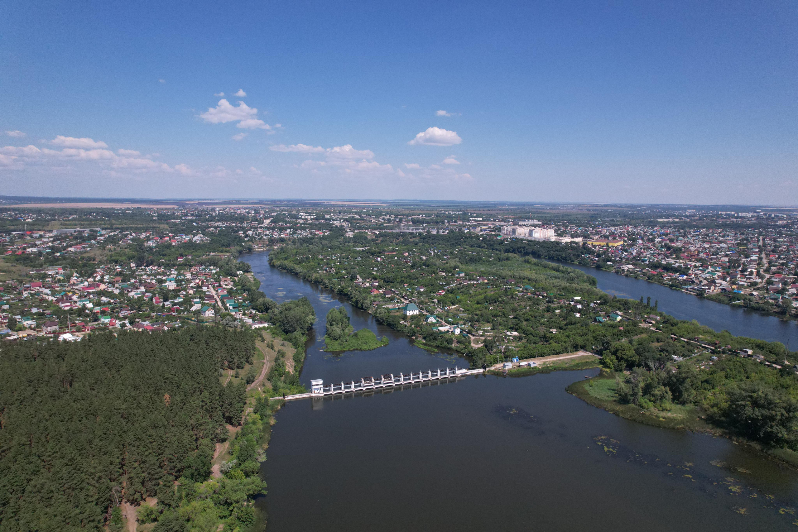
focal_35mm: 22
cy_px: 266
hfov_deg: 78.6
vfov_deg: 57.2
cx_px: 399
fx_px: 488
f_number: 2.8
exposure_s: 1/240
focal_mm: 8.38
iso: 400
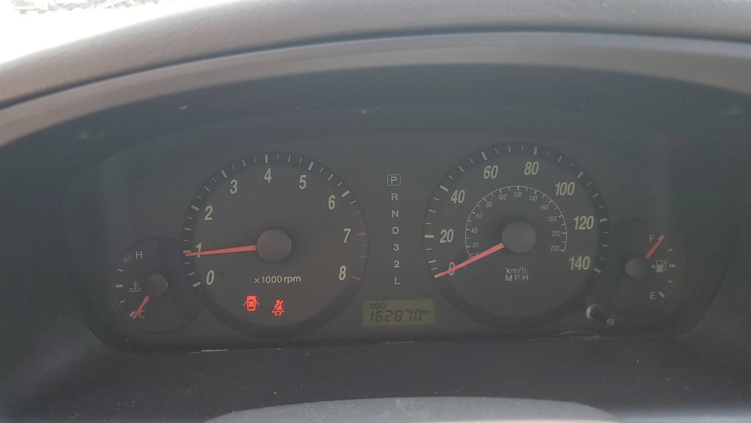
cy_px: 230
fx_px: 577
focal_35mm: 29
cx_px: 370
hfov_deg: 66.1
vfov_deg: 40.1
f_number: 1.5
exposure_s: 1/400
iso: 50
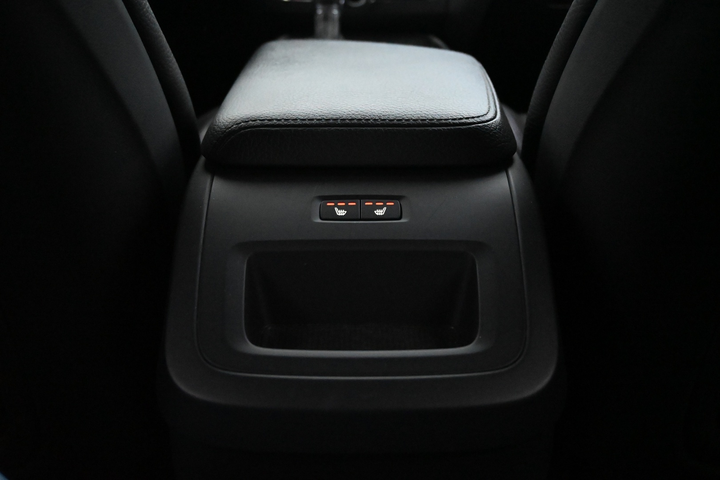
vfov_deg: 36.2
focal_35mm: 37
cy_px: 240
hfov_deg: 52.2
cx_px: 360
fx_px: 735
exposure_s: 1/40
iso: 10000
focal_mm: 24.5
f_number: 4.2
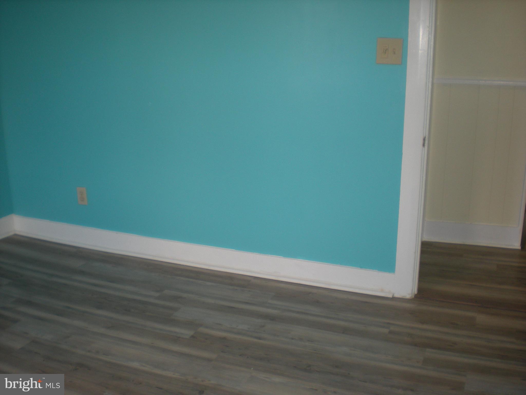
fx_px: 577
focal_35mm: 38
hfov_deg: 49.0
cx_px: 263
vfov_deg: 37.7
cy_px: 198
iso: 92
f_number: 3.1
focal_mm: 6.3
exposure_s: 1/30
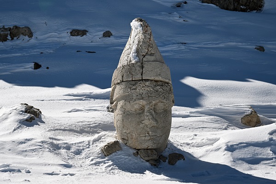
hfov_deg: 38.9
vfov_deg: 26.5
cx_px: 138
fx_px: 391
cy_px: 92
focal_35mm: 51
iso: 200
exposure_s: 1/1250
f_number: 8
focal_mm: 51
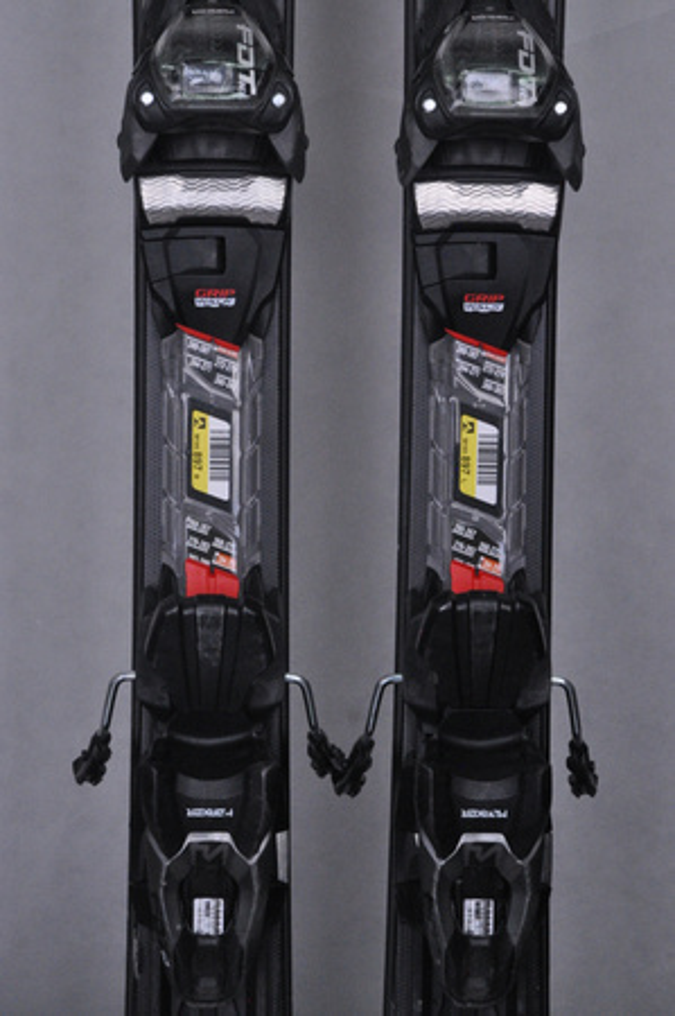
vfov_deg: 15.2
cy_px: 508
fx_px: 3805
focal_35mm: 135
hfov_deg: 10.1
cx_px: 338
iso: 3200
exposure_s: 1/125
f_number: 11
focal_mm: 90
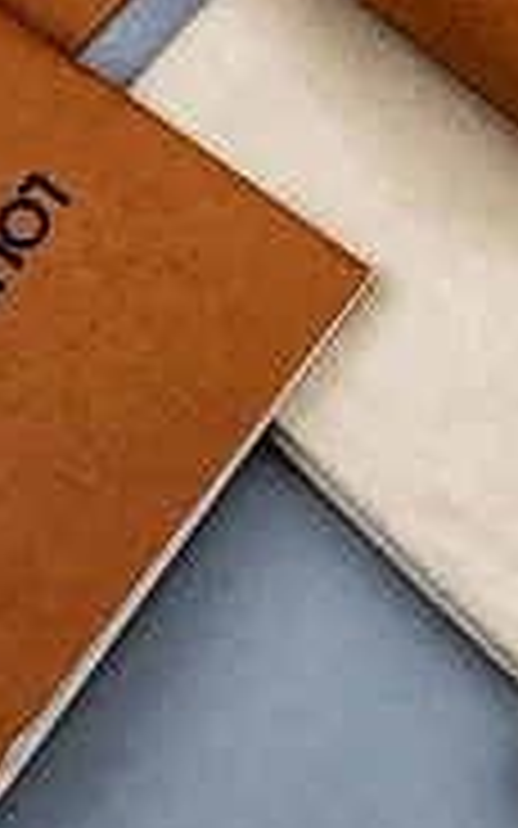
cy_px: -1305
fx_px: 10661
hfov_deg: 2.8
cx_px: 829
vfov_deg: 4.3
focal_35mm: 472
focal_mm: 6.6
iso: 25
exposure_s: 1/100
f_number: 2.8
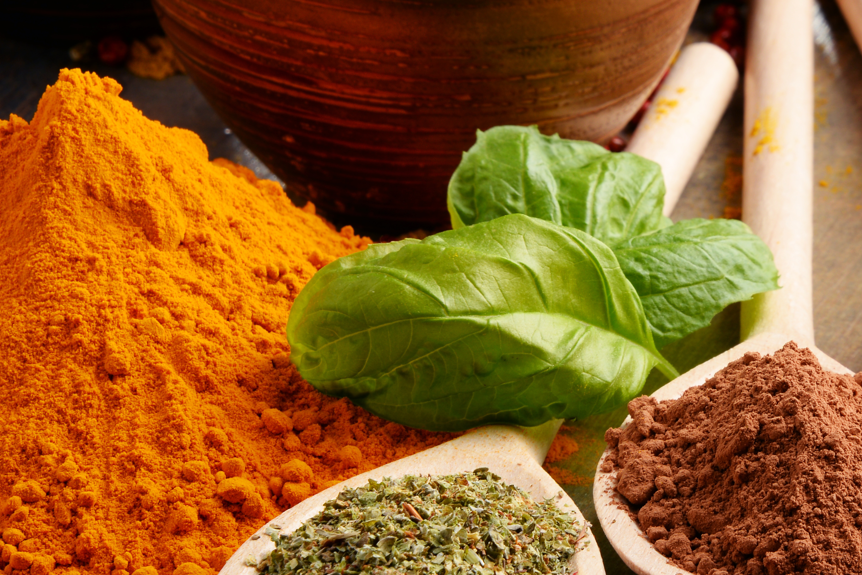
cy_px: 209
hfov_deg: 6.2
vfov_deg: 4.2
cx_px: 742
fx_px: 7929
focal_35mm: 331
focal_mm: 170
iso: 100
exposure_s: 1/125
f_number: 20
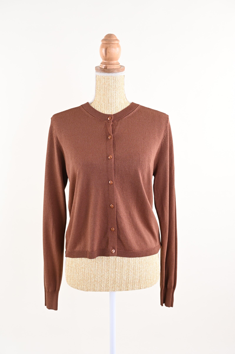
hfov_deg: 39.4
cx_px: 118
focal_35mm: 34
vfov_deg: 56.5
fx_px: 328
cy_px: 177
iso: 125
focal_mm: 33.5
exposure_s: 1/125
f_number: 9
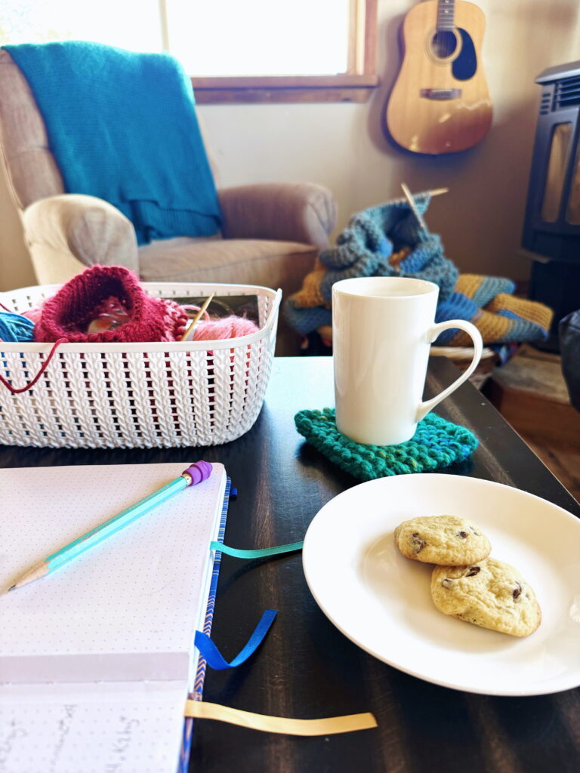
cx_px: 290
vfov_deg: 71.6
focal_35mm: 24
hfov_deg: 56.8
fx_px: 536
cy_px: 386
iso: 125
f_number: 1.78
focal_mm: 6.76
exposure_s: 1/120
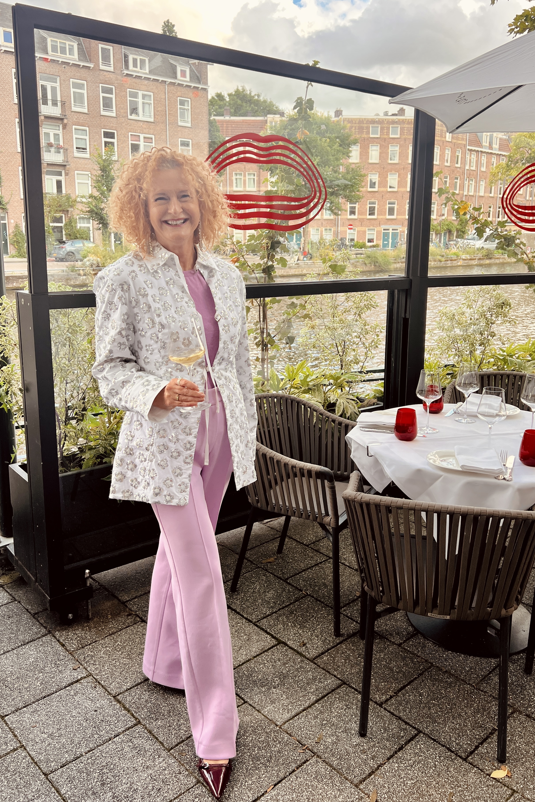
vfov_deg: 61.8
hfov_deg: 43.6
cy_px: 366
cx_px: 267
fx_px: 669
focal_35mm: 30
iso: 50
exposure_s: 1/389
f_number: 1.5
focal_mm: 5.7
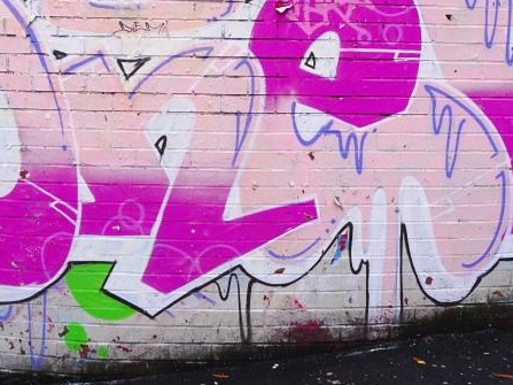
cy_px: 141
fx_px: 815
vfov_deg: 26.5
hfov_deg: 34.9
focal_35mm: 55
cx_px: 215
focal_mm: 4.1
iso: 80
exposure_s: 1/125
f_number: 3.5
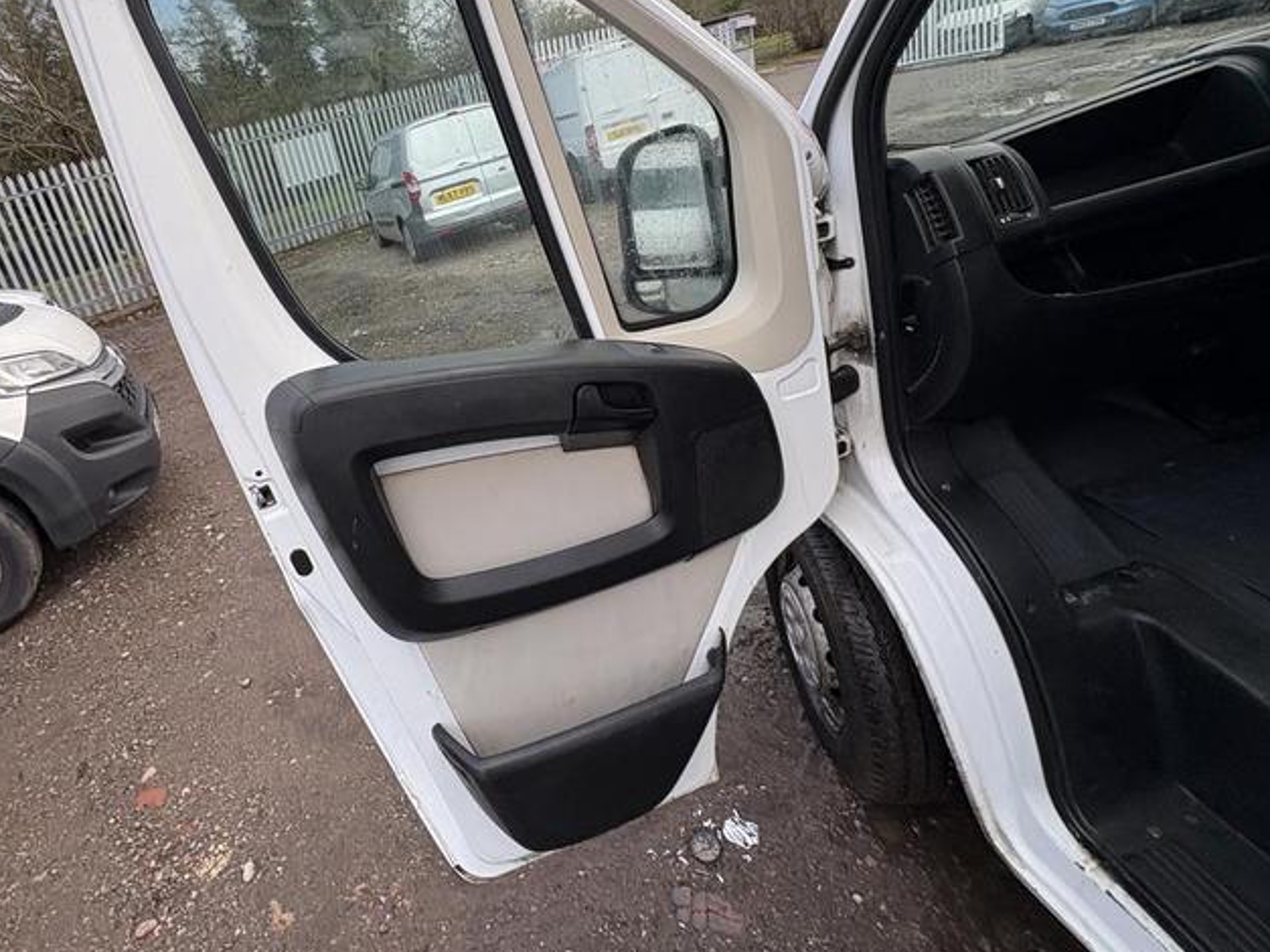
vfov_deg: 64.6
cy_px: 334
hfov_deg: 80.0
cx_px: 466
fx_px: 734
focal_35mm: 20
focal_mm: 2.22
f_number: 2.2
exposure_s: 1/99
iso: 40
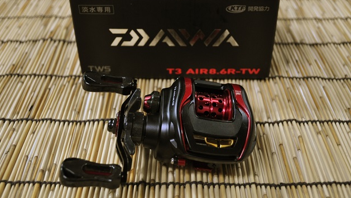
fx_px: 419
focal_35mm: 45
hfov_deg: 45.5
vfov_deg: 26.5
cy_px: 93
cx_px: 176
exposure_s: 1/40
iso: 800
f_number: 4.5
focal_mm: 28
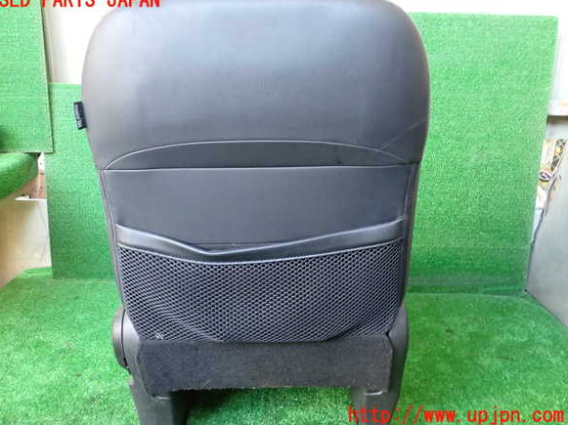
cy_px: 208
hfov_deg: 58.4
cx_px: 276
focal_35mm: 31
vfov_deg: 45.4
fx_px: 508
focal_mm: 5.4
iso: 500
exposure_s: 1/30
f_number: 2.3
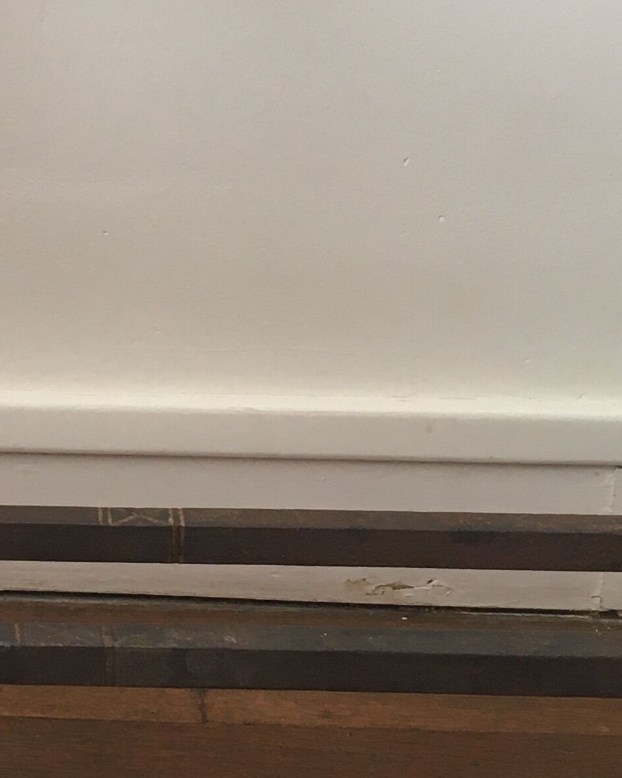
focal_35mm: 97
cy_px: 438
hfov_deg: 15.3
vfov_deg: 19.8
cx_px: -138
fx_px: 2233
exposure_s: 1/33
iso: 80
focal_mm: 4.15
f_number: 2.2
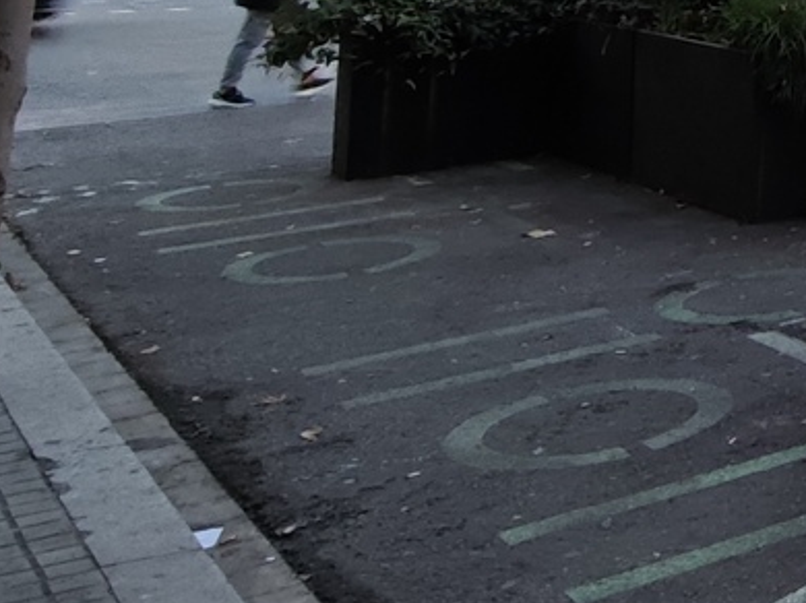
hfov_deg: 20.3
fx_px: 1606
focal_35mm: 69
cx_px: 1445
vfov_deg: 18.9
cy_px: -283
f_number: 2.2
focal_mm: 2.16
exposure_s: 1/40.7
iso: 250
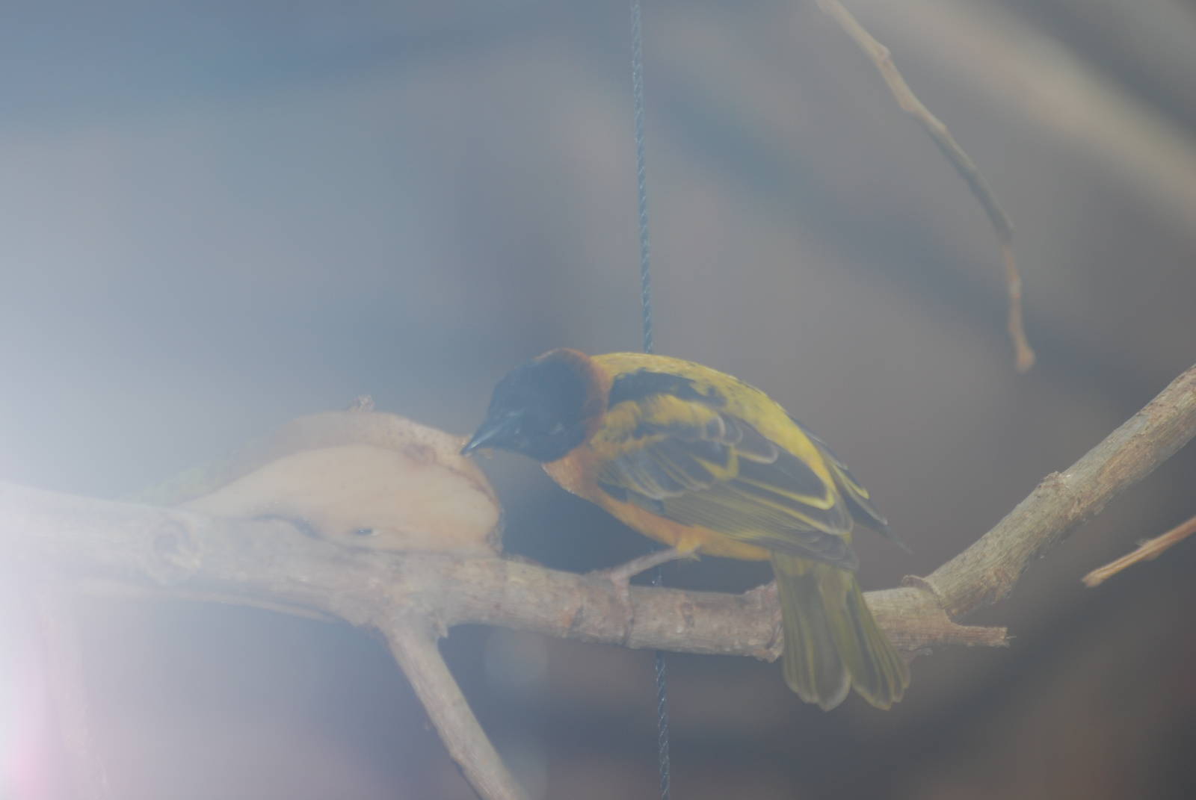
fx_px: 9729
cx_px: 598
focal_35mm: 292
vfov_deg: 4.7
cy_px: 400
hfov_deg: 7.0
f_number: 5
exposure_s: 1/125
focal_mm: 195
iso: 125
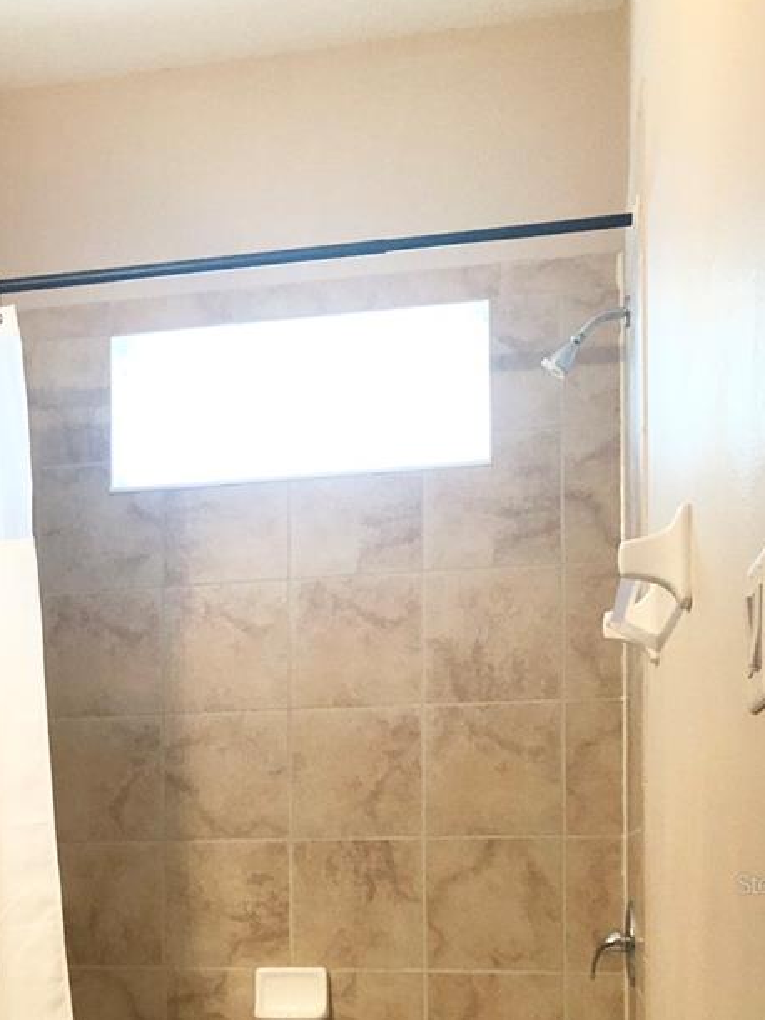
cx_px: 104
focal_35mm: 55
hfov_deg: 25.9
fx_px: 1621
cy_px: 883
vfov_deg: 33.4
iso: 80
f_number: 1.8
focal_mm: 4
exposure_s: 1/15
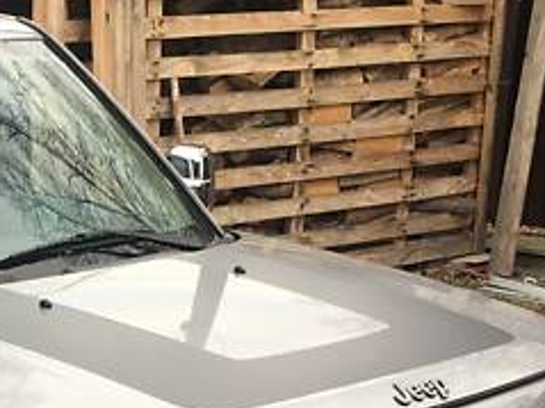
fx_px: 1526
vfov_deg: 14.7
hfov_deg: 19.7
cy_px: 497
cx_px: 9
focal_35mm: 97
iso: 25
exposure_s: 1/50
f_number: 2.2
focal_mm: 4.2
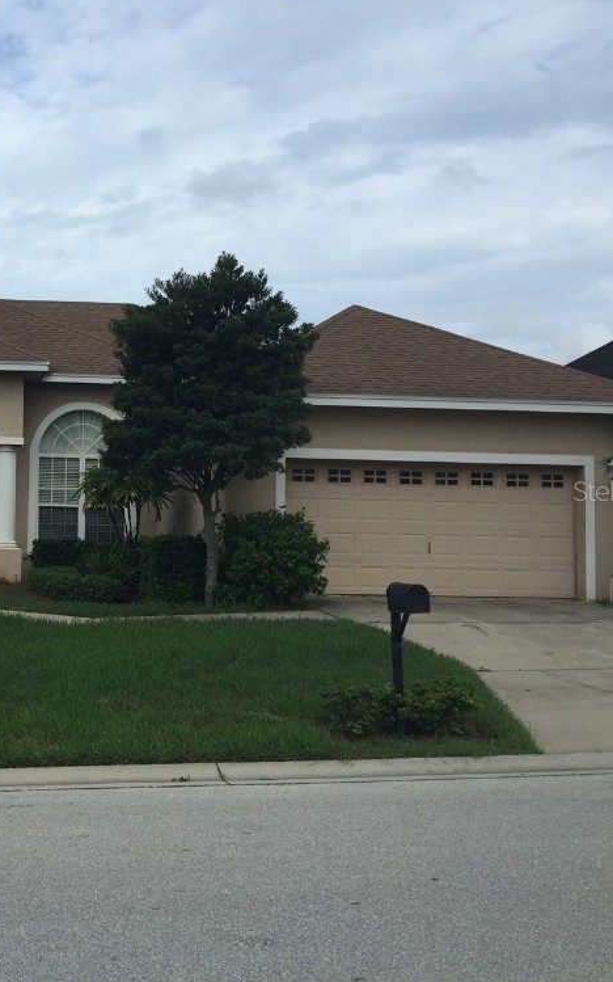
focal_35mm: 42
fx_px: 1123
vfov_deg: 47.2
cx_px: 26
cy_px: 490
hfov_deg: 28.9
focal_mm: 4.15
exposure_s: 1/1799
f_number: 2.2
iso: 32
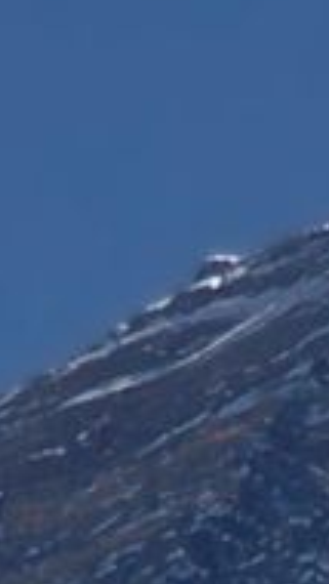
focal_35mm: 2252
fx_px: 34890
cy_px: 1511
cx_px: 929
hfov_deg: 0.5
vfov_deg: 1.0
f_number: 19
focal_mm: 133
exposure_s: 1/250
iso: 200
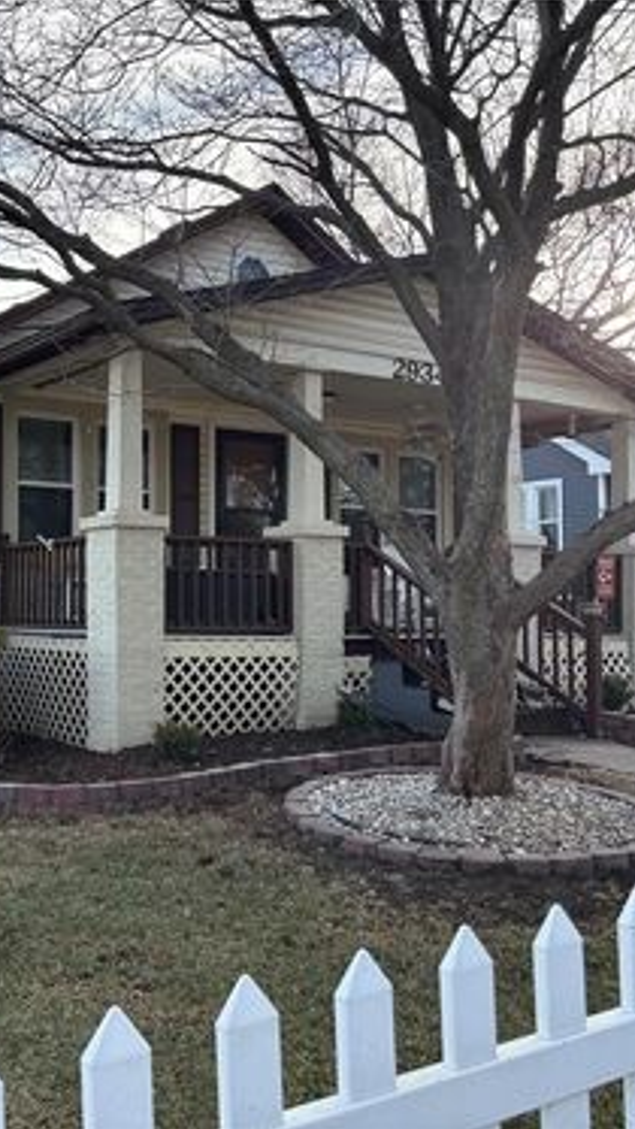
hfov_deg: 30.1
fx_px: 1137
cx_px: 85
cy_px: 564
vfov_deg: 52.8
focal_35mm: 38
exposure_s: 1/684
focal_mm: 5.96
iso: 50
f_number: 1.6
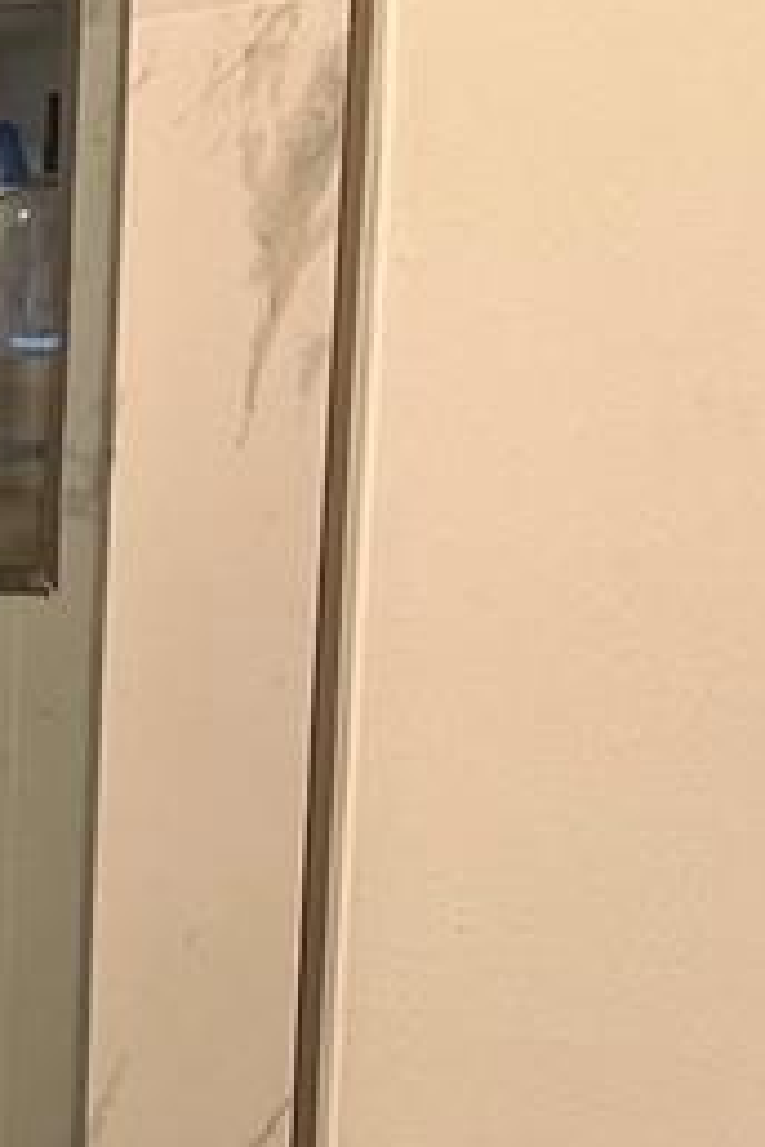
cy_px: 1294
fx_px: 3697
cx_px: -347
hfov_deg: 11.4
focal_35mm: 116
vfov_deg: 17.0
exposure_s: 1/78
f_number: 1.78
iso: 250
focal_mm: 6.86
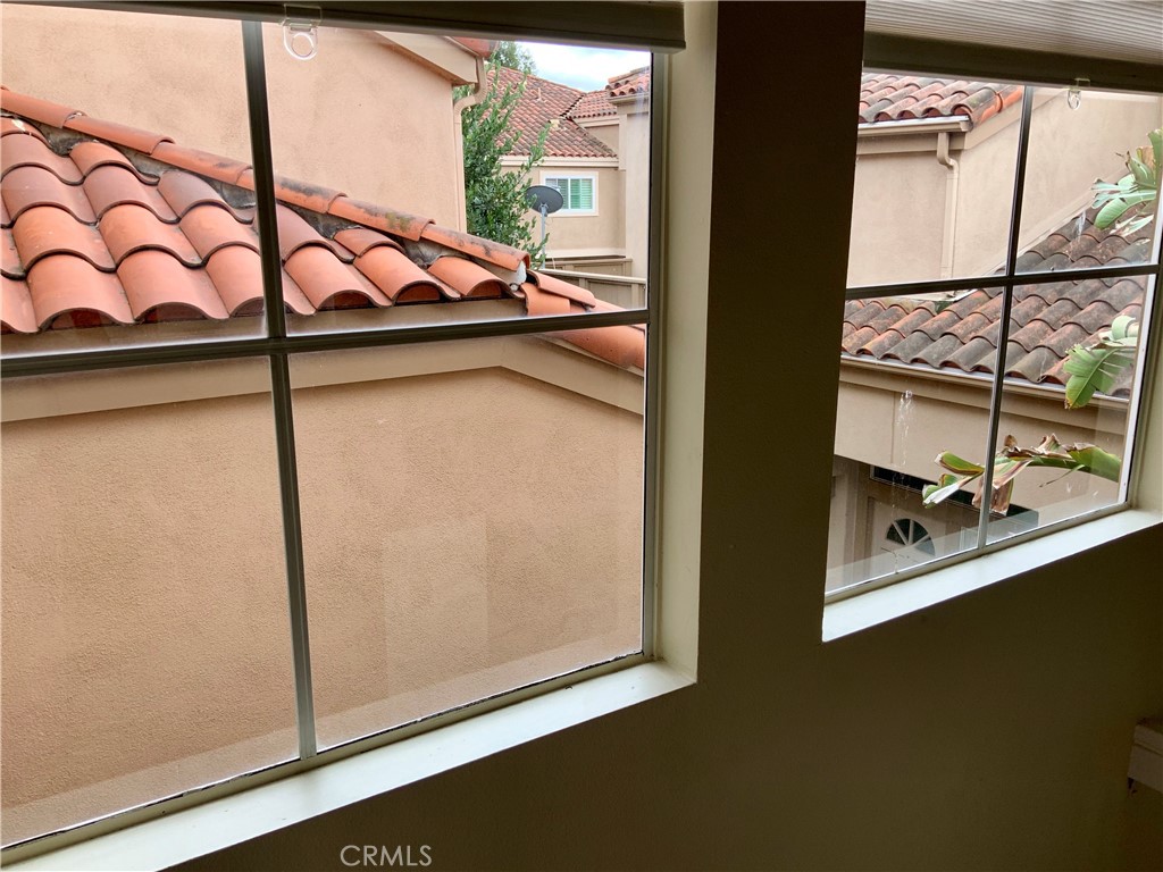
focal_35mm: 29
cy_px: 436
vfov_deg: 48.2
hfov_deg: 61.7
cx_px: 582
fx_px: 974
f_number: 1.8
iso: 16
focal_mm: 3
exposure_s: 1/221
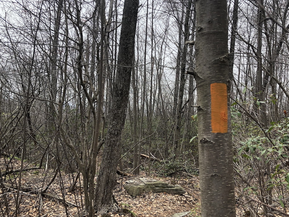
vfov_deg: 40.5
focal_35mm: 35
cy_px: 129
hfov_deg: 52.5
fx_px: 292
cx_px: 159
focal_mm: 3.99
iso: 20
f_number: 1.8
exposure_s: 1/219
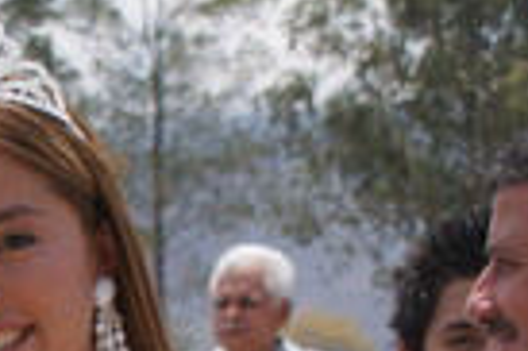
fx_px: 4116
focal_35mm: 281
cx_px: -428
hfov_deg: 7.1
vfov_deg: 4.8
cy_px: 567
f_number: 6.3
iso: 100
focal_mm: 40
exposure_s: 1/500
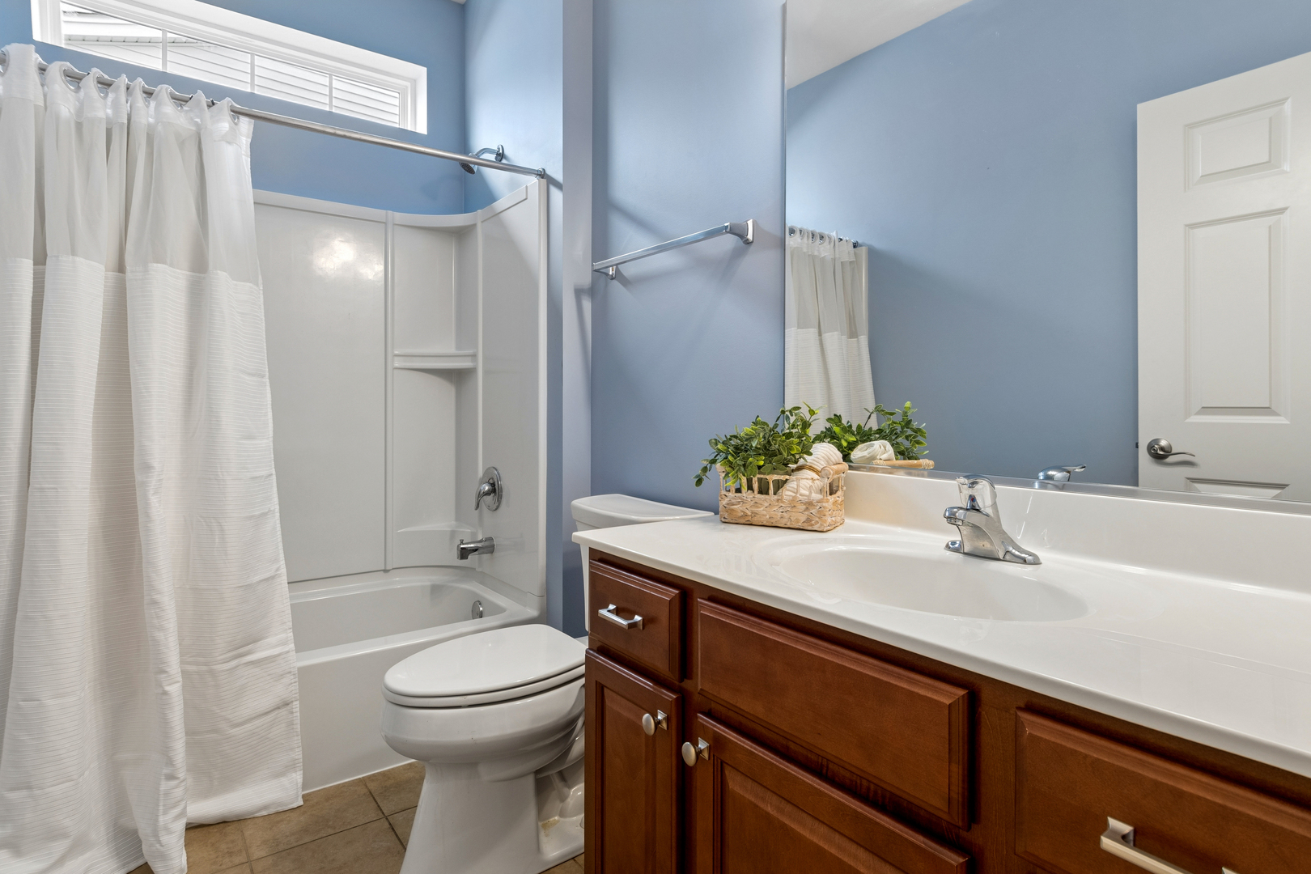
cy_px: 437
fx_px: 655
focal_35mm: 18
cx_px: 656
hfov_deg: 90.0
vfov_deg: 67.4
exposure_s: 1/20
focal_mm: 12
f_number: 8
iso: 320
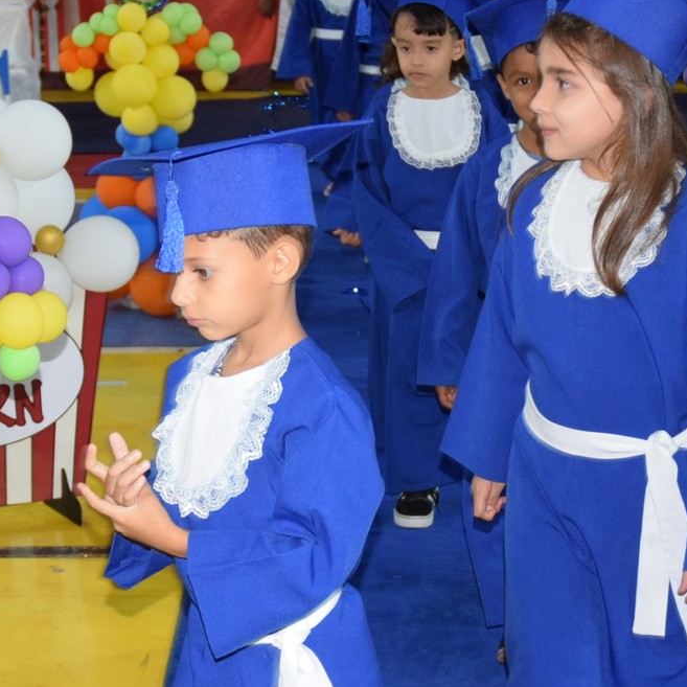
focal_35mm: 87
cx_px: 286
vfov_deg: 19.9
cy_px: 373
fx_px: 1957
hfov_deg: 19.9
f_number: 3.8
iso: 1100
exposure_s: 1/60
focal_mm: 25
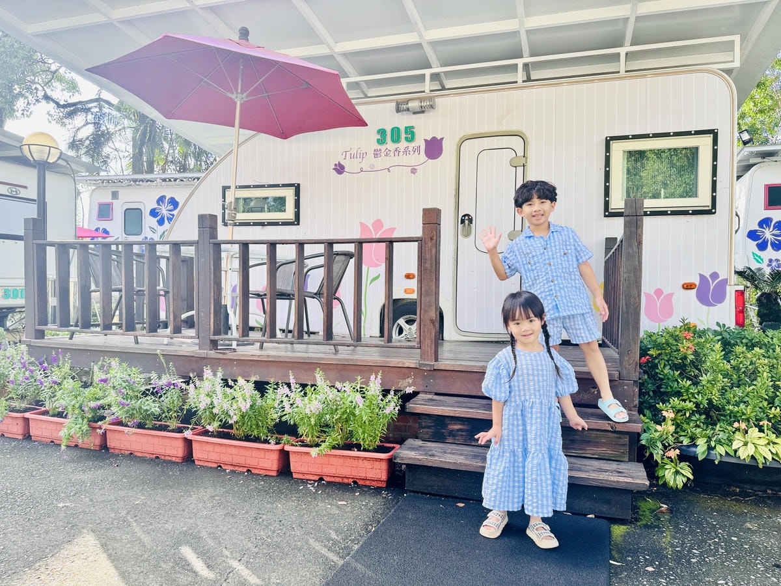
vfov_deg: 56.8
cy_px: 293
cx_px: 390
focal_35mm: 24
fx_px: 541
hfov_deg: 71.6
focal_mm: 6.76
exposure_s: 1/227
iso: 64
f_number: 1.78
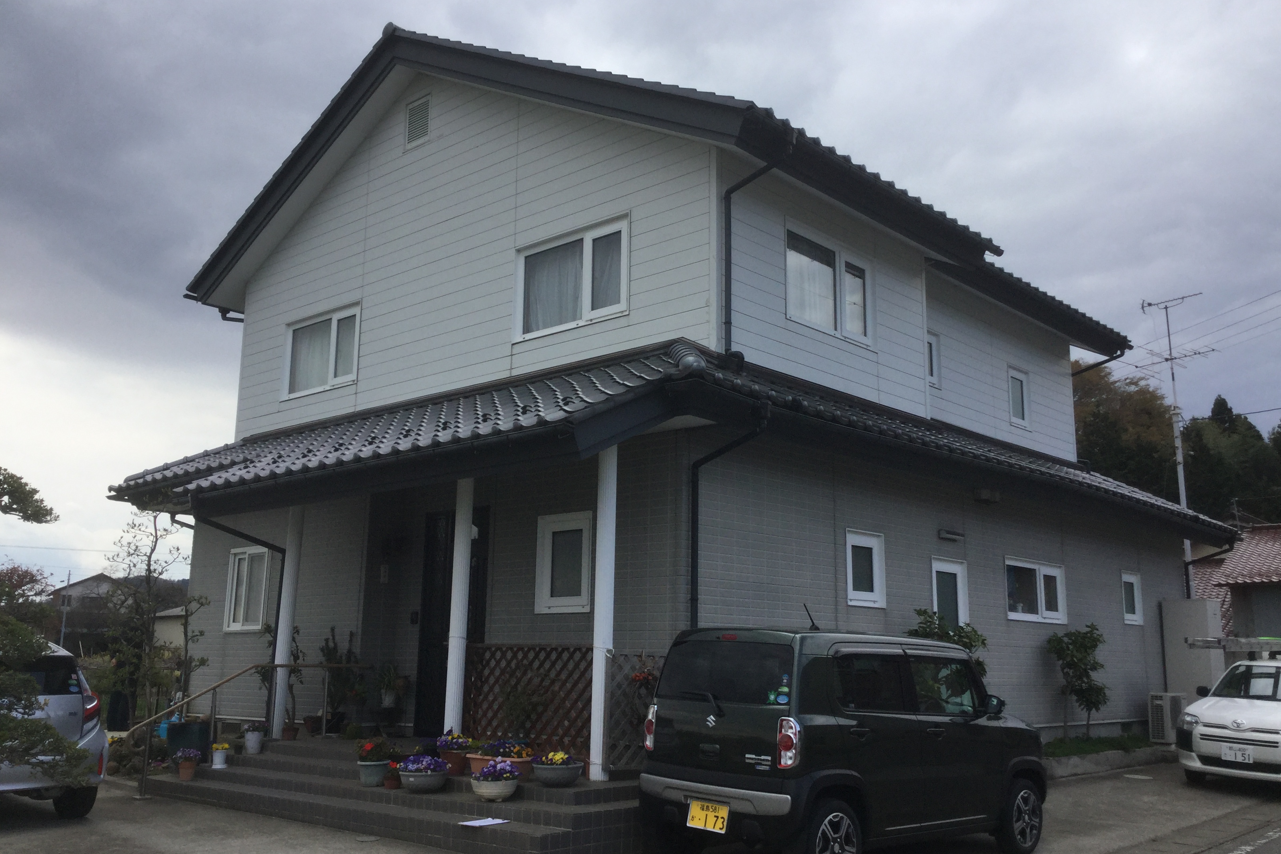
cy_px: 430
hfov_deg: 57.2
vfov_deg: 40.0
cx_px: 655
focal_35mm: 33
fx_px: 1174
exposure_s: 1/1253
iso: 25
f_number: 2.4
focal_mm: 3.3
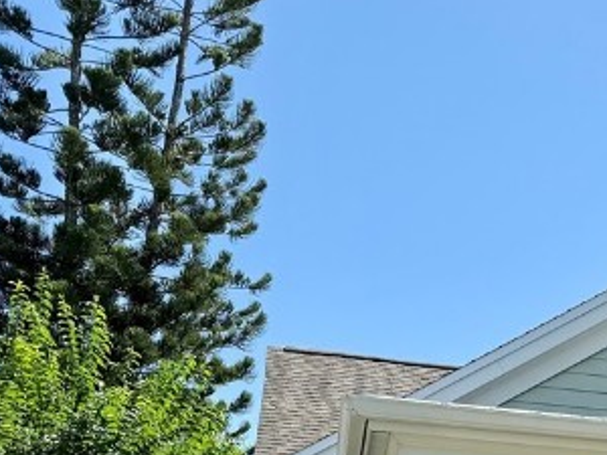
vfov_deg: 16.4
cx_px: 817
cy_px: 677
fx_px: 1438
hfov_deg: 21.3
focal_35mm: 82
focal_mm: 6.76
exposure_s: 1/3145
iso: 80
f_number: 1.78
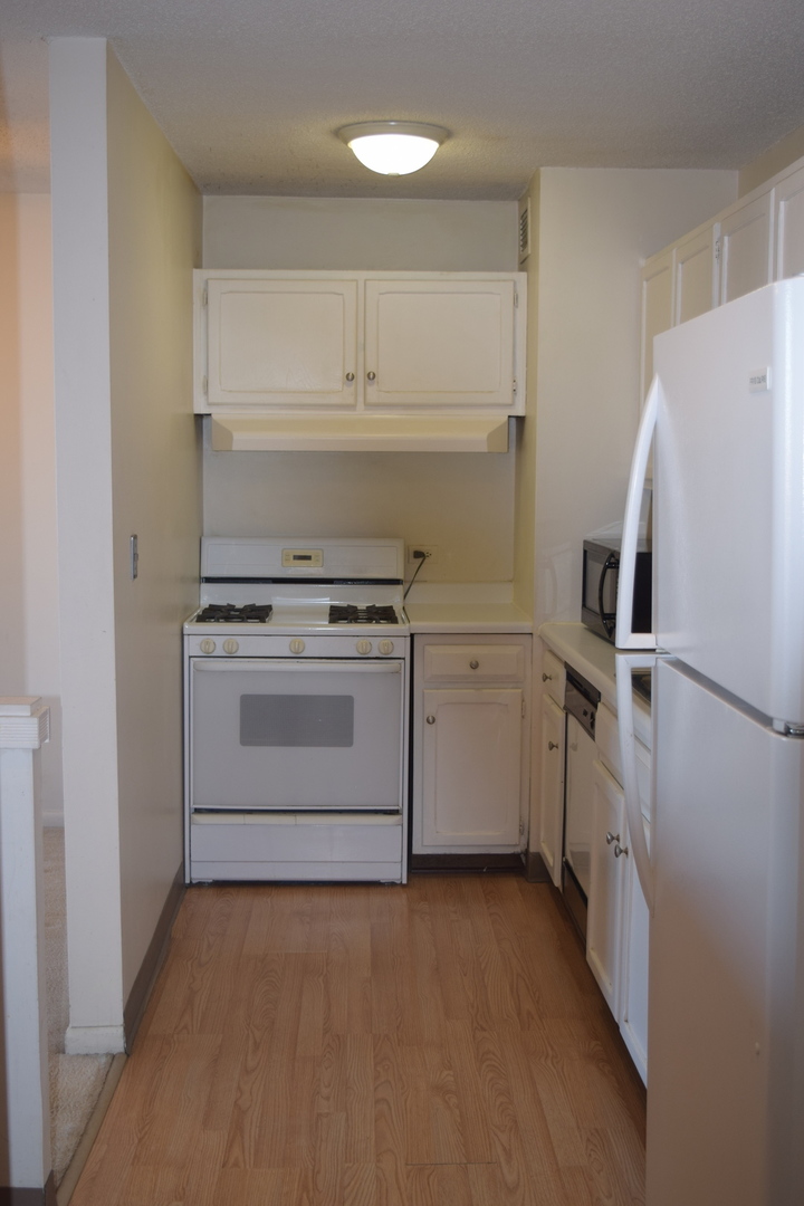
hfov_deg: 31.9
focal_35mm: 42
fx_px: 1407
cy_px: 603
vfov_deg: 46.4
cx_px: 402
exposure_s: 1/60
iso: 400
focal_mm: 28
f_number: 4.2
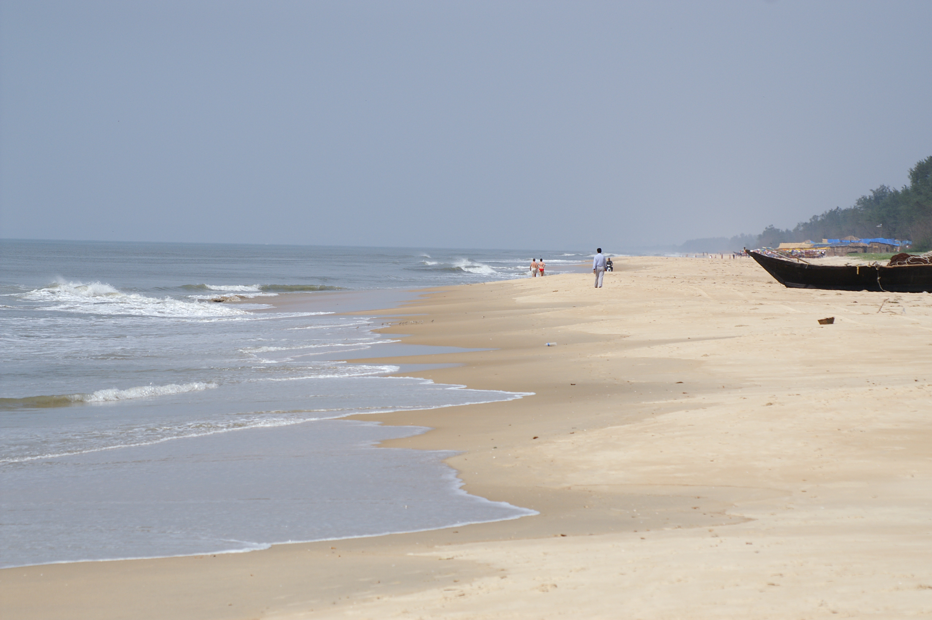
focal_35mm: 202
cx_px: 466
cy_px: 310
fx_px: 5238
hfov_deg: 10.2
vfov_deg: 6.8
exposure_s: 1/1000
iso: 200
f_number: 9
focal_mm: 135
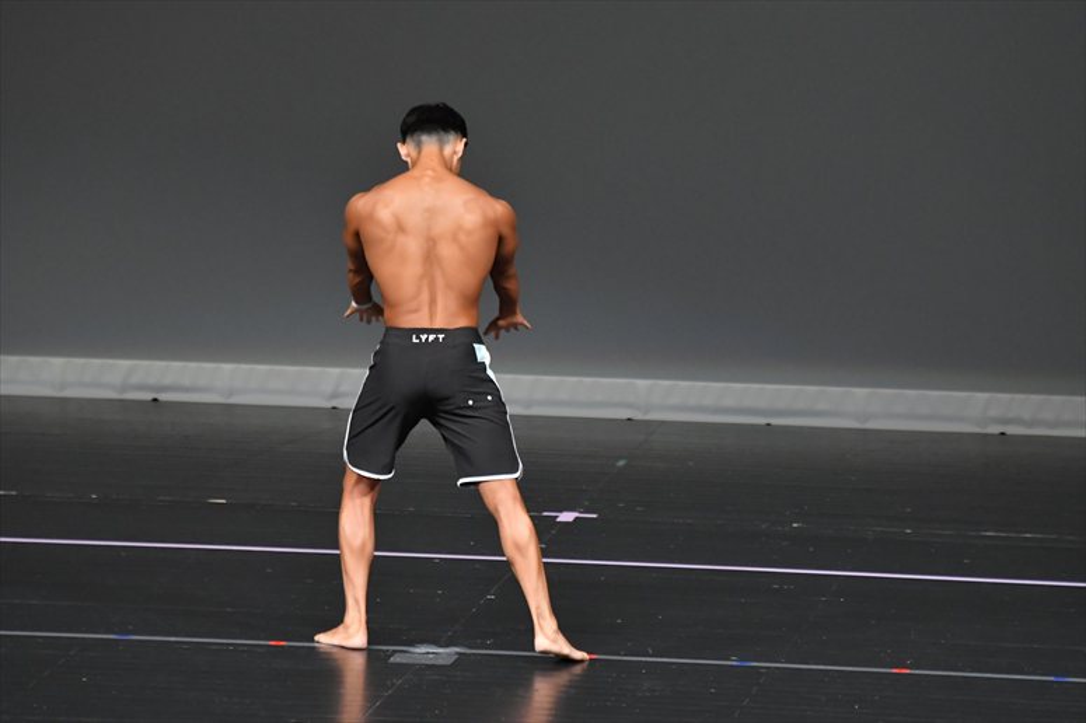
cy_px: 362
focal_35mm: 345
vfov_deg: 4.0
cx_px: 543
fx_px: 10403
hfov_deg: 6.0
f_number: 5.6
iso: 4000
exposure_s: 1/400
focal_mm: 230
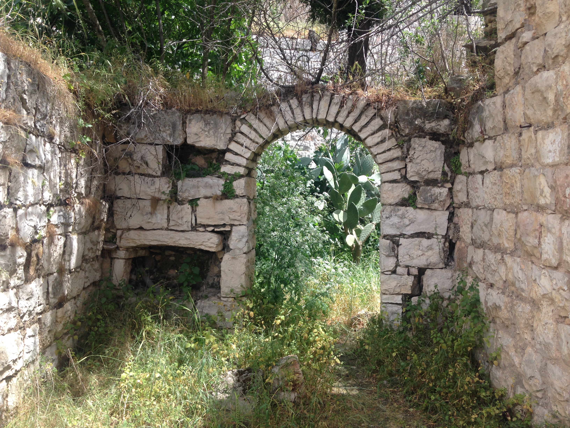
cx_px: 285
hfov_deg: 55.4
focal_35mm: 33
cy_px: 214
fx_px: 543
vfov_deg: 42.9
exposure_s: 1/502
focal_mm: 4.12
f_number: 2.4
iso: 50
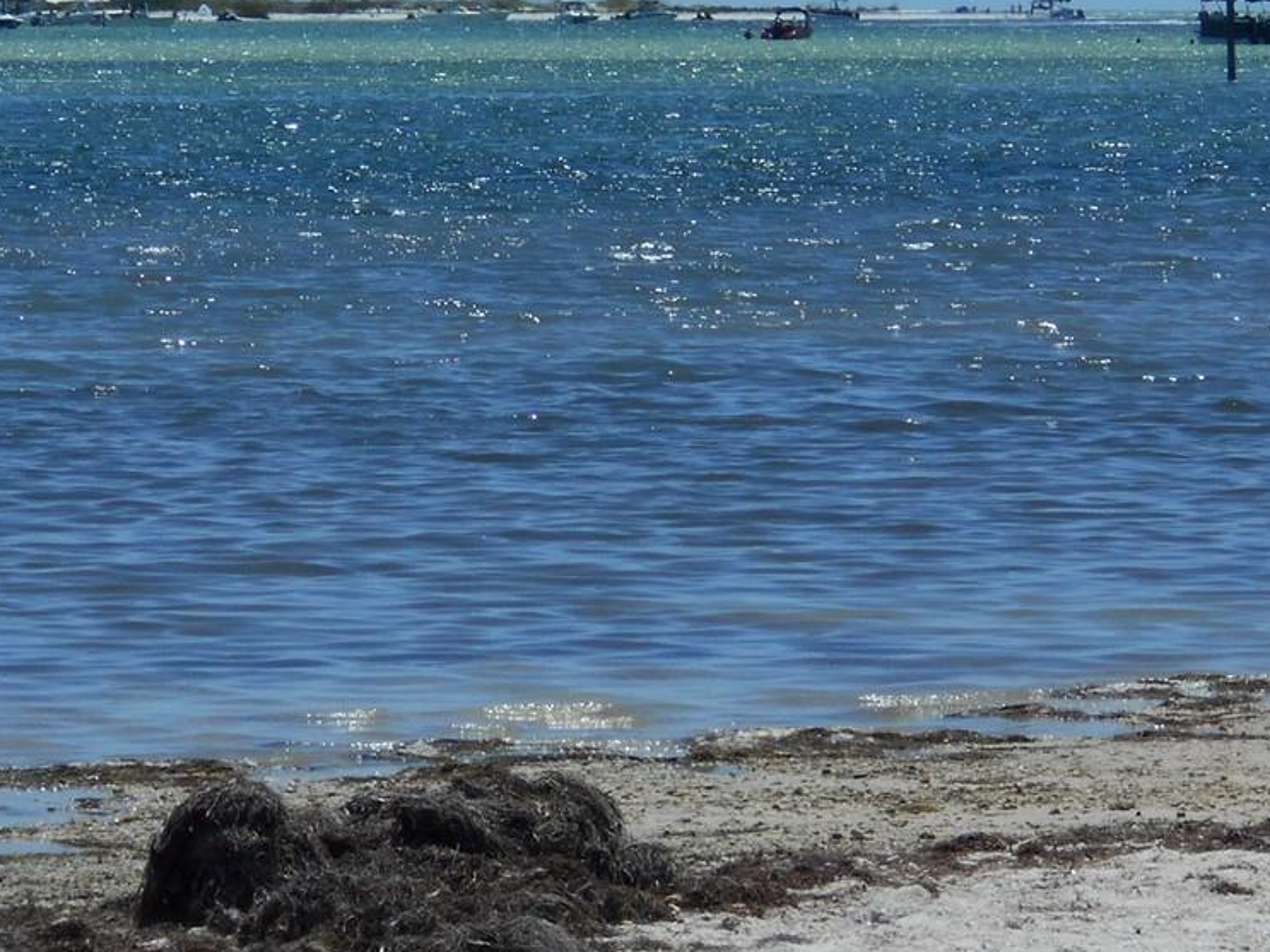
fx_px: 10271
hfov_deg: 7.1
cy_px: 70
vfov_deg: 5.3
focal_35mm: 280
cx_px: 458
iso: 80
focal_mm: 23
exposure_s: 1/640
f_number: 6.5
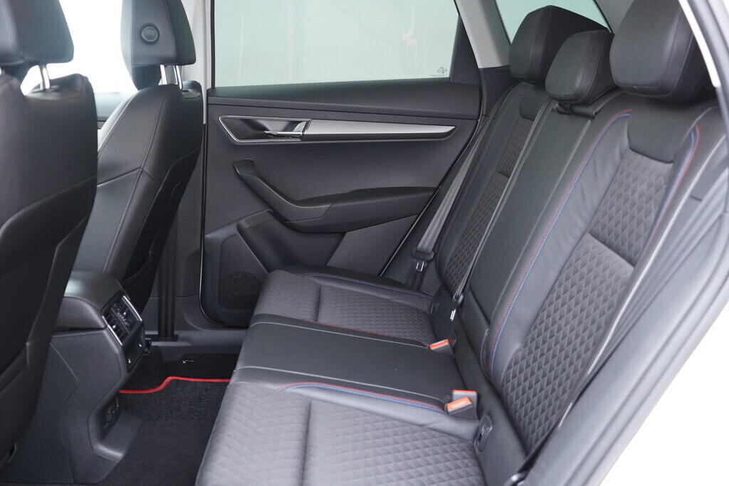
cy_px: 243
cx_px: 364
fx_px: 729
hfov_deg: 53.1
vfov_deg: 36.9
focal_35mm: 36
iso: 1000
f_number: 2.8
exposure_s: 1/40
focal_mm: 24
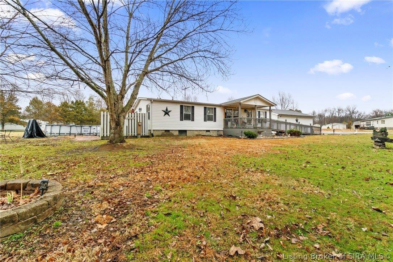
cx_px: 196
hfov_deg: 100.4
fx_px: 164
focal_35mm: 15
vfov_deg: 77.3
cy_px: 131
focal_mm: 10
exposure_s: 1/100
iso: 400
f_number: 11
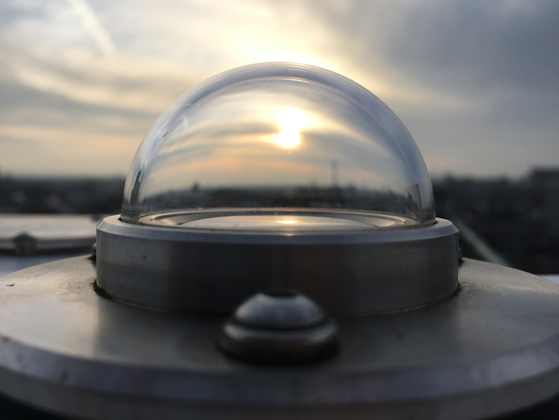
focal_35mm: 29
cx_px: 280
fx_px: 468
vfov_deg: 48.2
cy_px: 210
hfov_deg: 61.7
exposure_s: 1/962
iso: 25
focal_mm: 4.15
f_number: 2.2
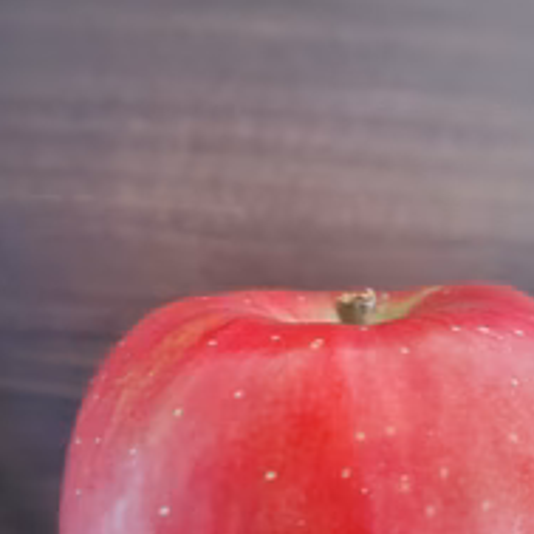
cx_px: 302
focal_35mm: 43
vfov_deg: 38.2
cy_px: 398
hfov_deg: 39.1
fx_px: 750
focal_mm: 5.6
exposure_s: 1/8.33
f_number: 1.9
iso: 6788
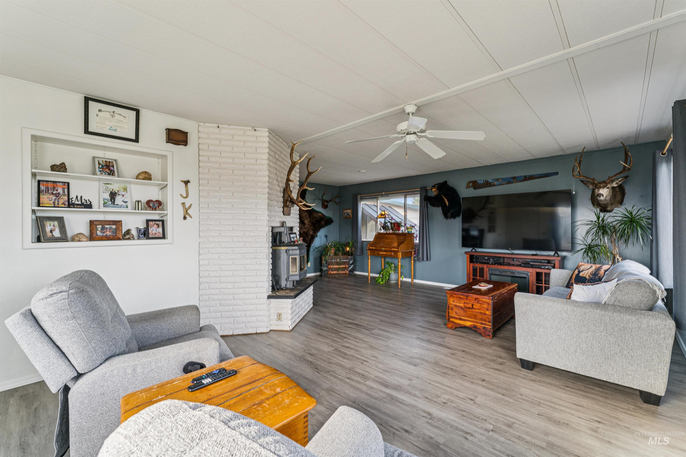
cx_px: 343
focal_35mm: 15
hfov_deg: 98.9
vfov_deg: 75.9
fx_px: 293
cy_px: 228
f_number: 13
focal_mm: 15.4
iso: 400
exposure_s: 1/13
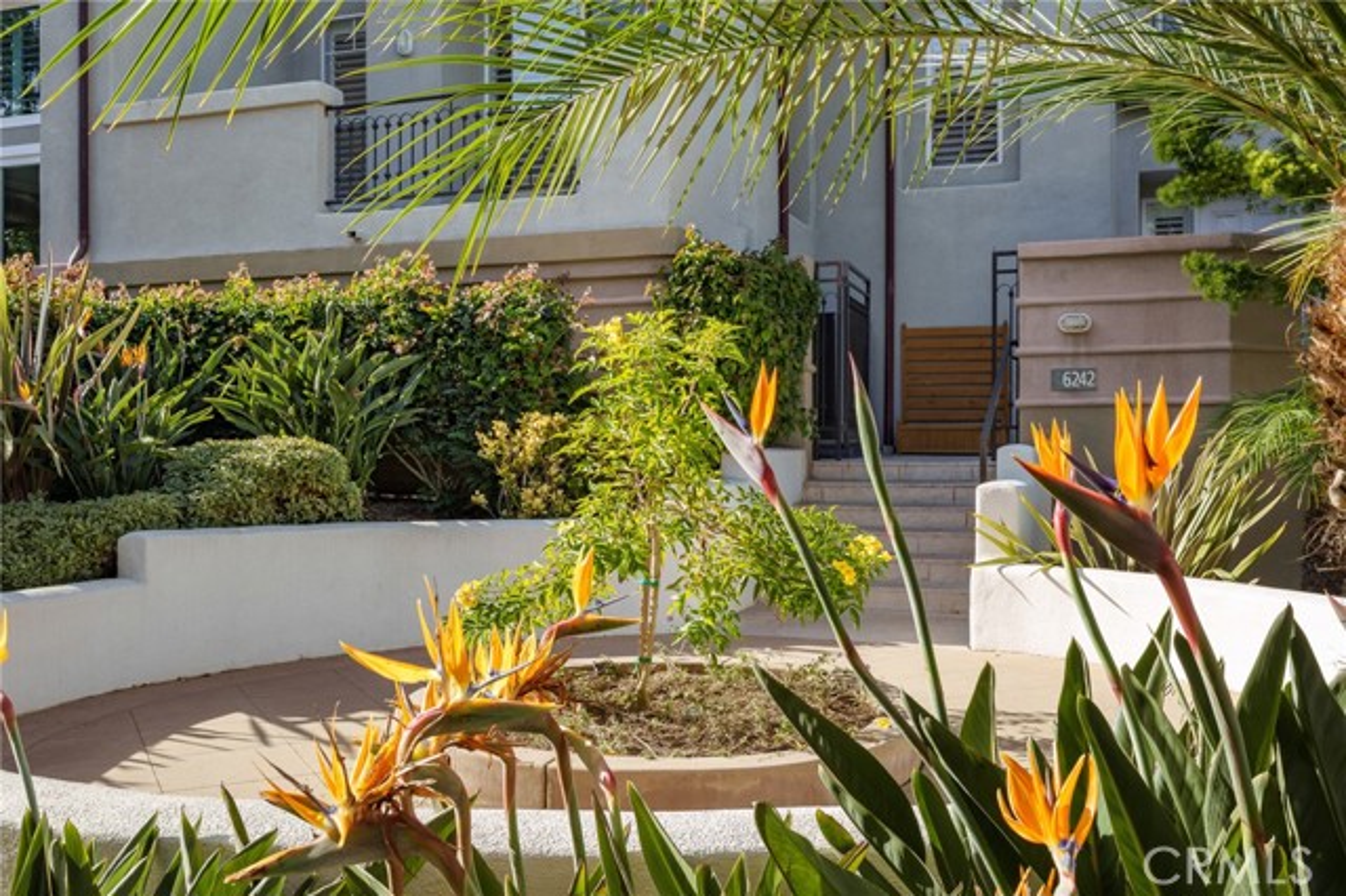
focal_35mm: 35
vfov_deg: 37.8
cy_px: 448
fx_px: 1308
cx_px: 673
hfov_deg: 54.5
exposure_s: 1/160
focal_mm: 35
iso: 400
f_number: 11
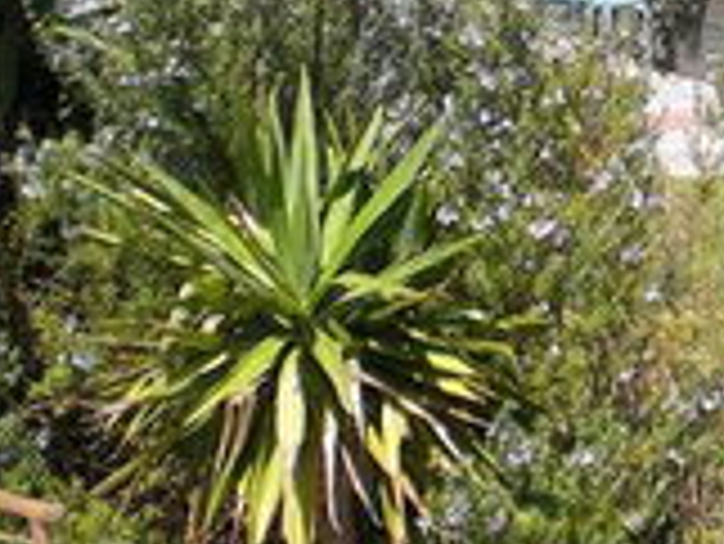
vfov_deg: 13.3
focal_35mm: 107
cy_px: -184
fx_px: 2240
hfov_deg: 17.8
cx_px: 787
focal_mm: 6.3
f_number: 3.1
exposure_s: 1/500
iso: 50
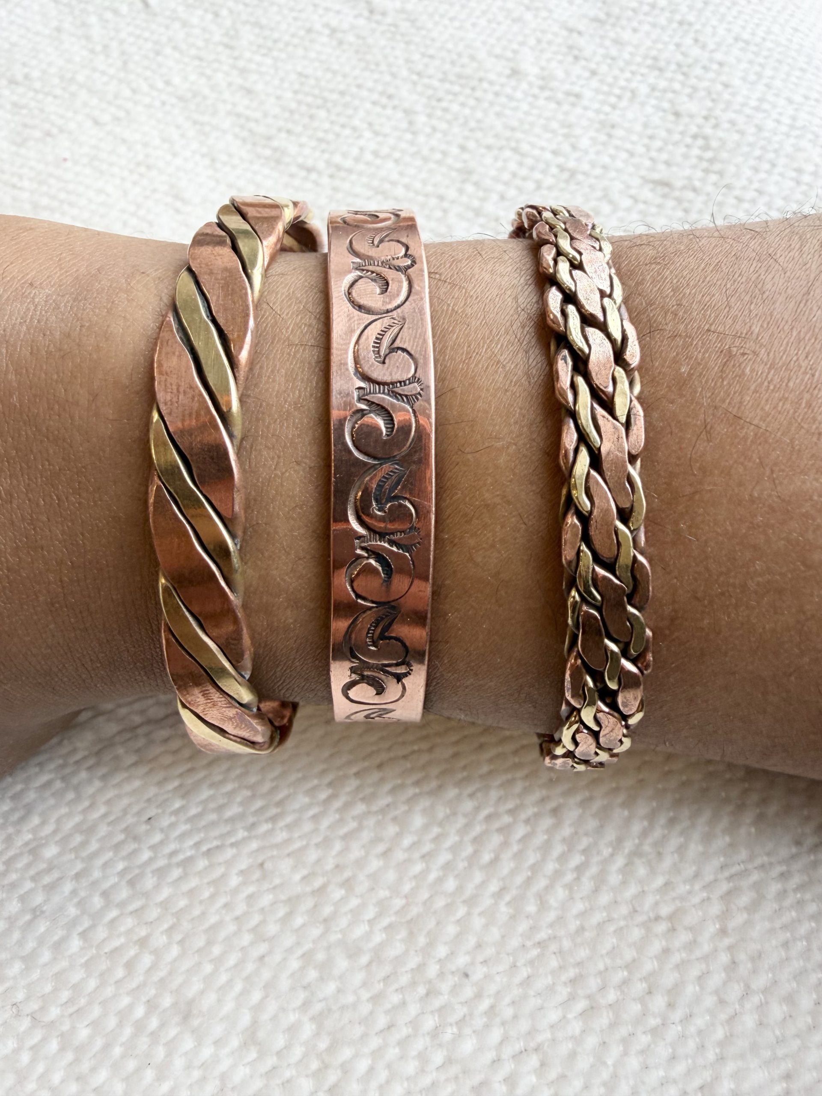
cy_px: 548
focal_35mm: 24
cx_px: 411
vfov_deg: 71.6
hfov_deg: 56.8
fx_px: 760
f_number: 2.2
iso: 64
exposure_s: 1/100
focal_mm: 2.22
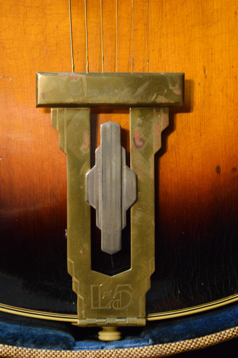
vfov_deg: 24.6
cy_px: 179
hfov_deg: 16.6
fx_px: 818
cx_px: 119
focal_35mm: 82
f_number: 5.6
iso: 3200
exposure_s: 1/25
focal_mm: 55
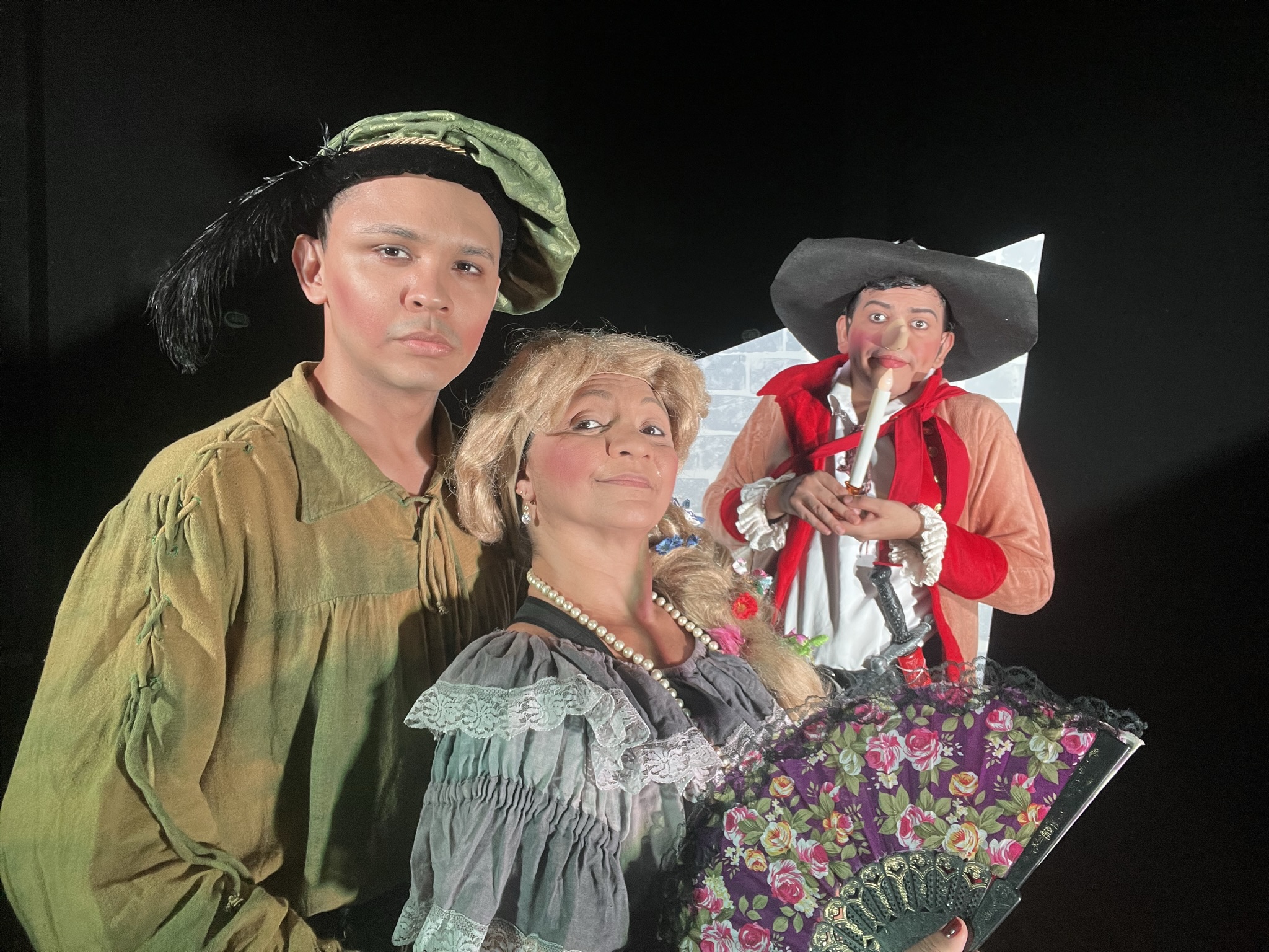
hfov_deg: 73.9
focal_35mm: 23
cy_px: 476
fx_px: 843
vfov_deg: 58.9
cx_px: 634
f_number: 2.2
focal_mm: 2.71
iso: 80
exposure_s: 1/60
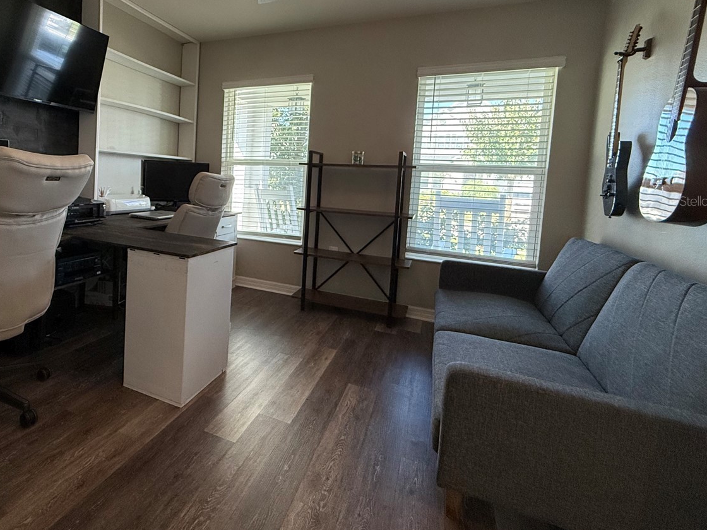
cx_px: 234
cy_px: 201
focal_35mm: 20
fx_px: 408
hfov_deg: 79.0
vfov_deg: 65.1
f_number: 2.2
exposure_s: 1/120
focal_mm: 2.22
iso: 320
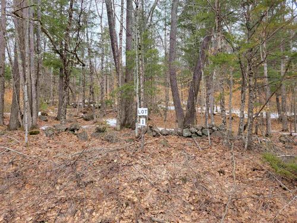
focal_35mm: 26
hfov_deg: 67.3
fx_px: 223
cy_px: 112
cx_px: 148
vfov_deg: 53.1
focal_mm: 5.4
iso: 40
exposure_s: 1/169
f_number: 1.8
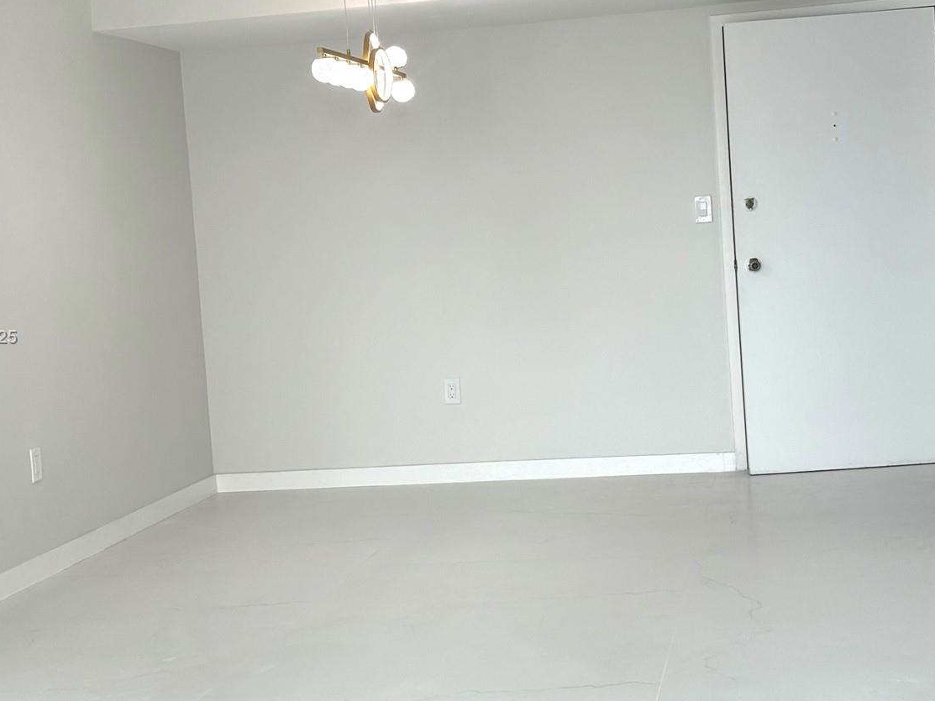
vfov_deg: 21.3
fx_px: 1864
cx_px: 420
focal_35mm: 69
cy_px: 338
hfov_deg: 28.1
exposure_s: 1/447
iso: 100
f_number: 1.78
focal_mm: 6.76
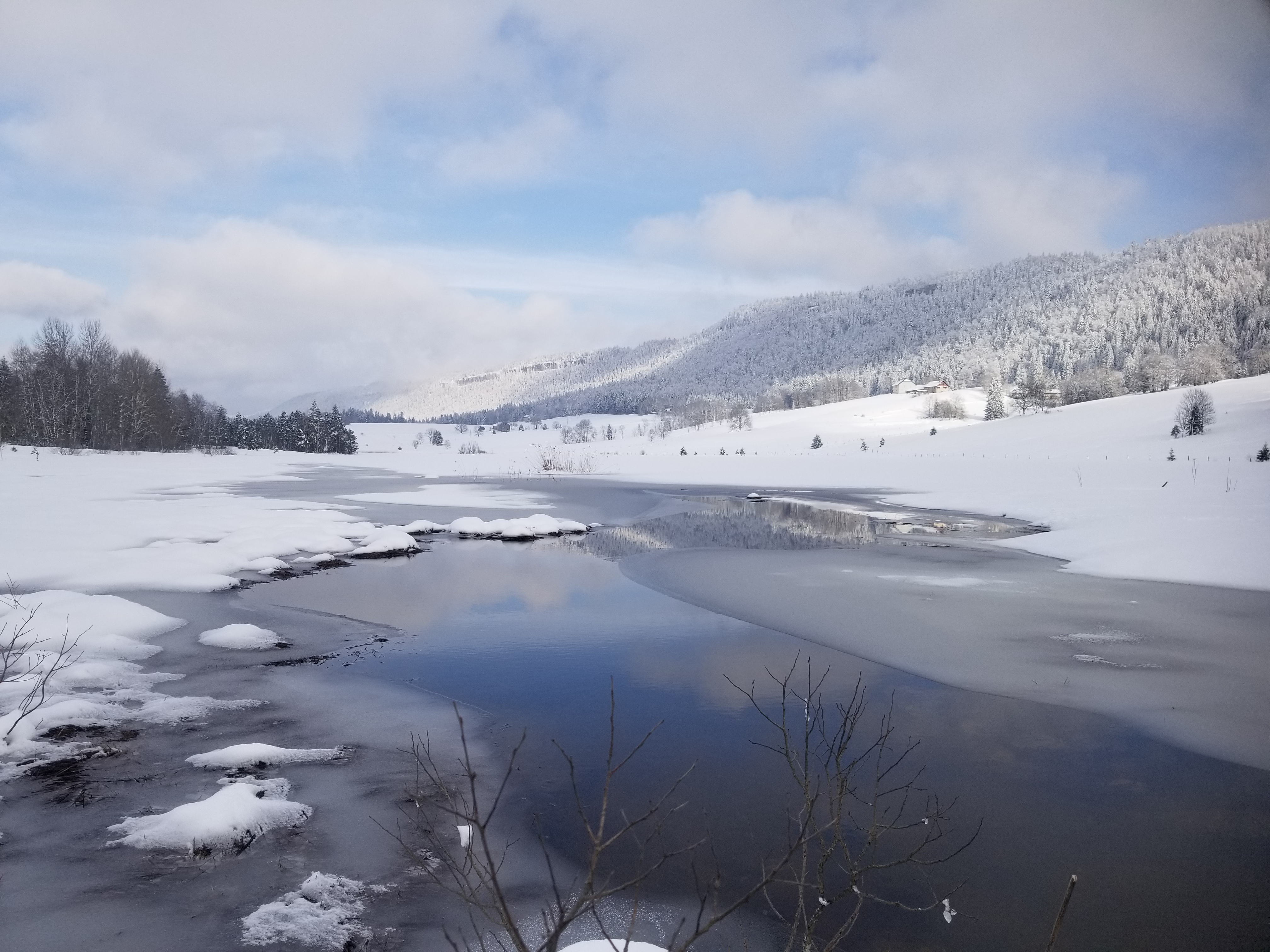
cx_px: 635
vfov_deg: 53.1
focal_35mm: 26
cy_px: 476
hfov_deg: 67.3
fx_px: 954
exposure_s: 1/2560
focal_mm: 4.25
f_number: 1.7
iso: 50
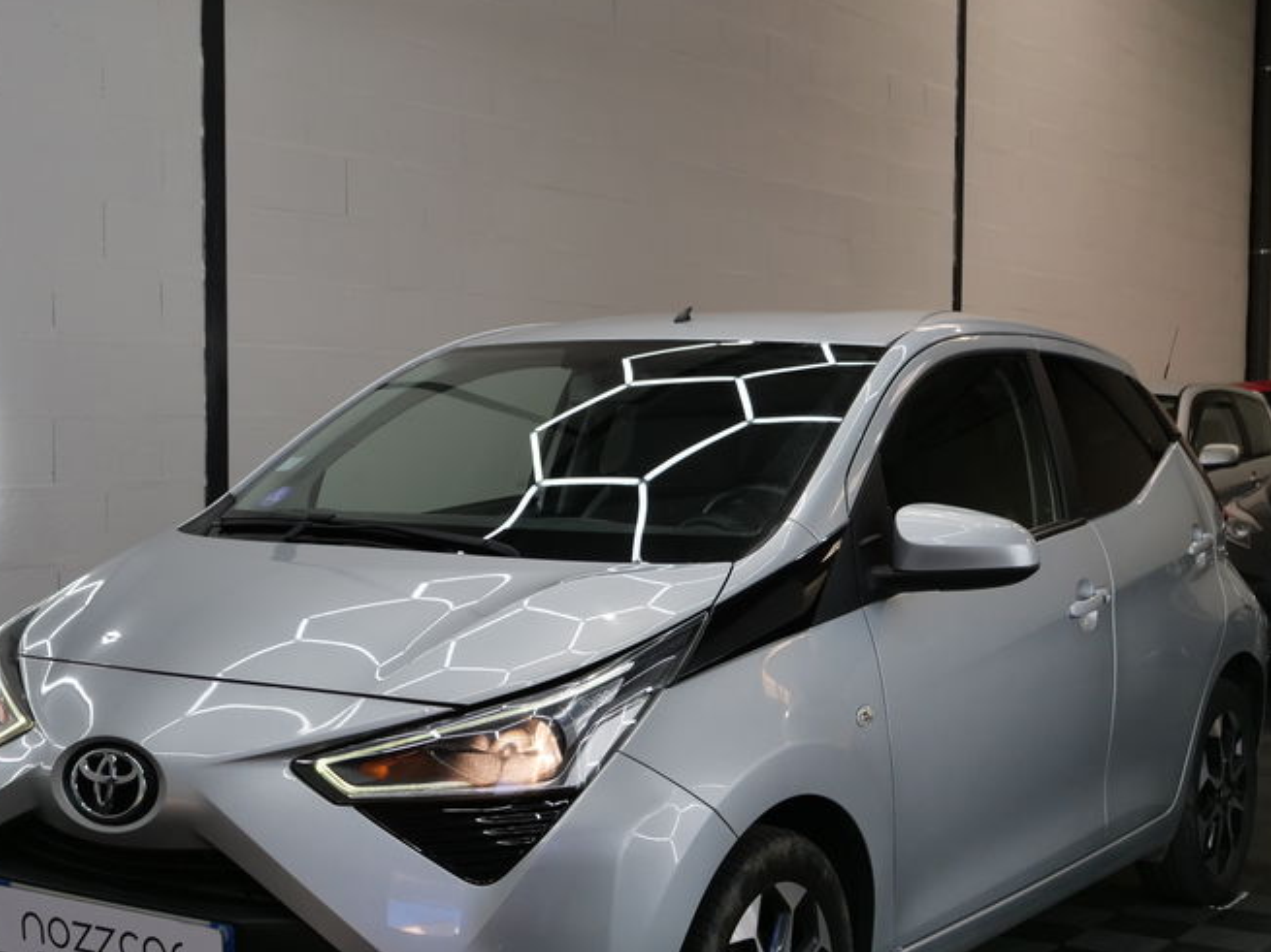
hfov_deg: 34.9
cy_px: 578
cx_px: 600
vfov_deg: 26.5
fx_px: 2019
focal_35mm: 55
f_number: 3.5
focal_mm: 18
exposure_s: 1/160
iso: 200
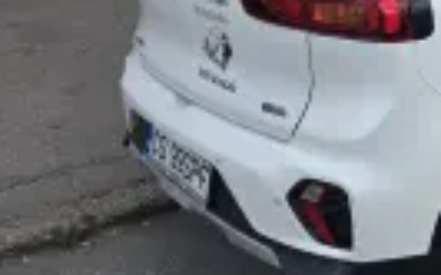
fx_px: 793
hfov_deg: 27.2
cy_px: 133
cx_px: 537
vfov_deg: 19.7
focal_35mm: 66
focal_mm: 6.3
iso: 12
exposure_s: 1/245
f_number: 1.7
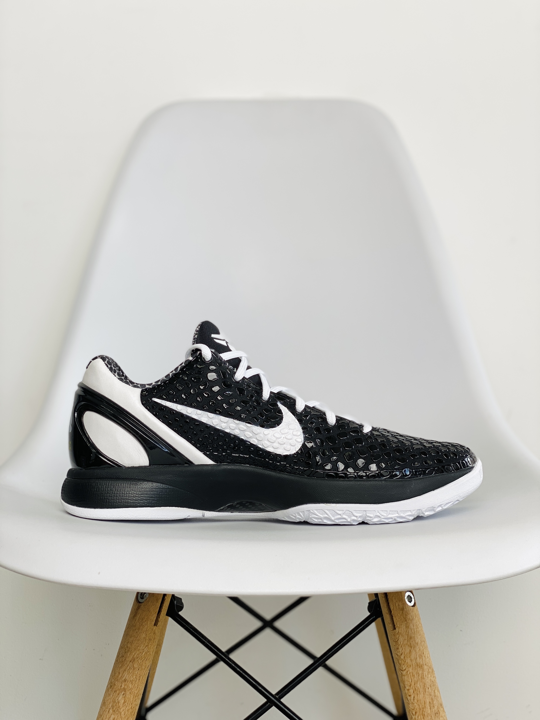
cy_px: 360
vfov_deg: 36.8
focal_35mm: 52
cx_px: 270
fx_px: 1082
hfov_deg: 28.0
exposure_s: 1/107
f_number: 2
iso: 20
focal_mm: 6
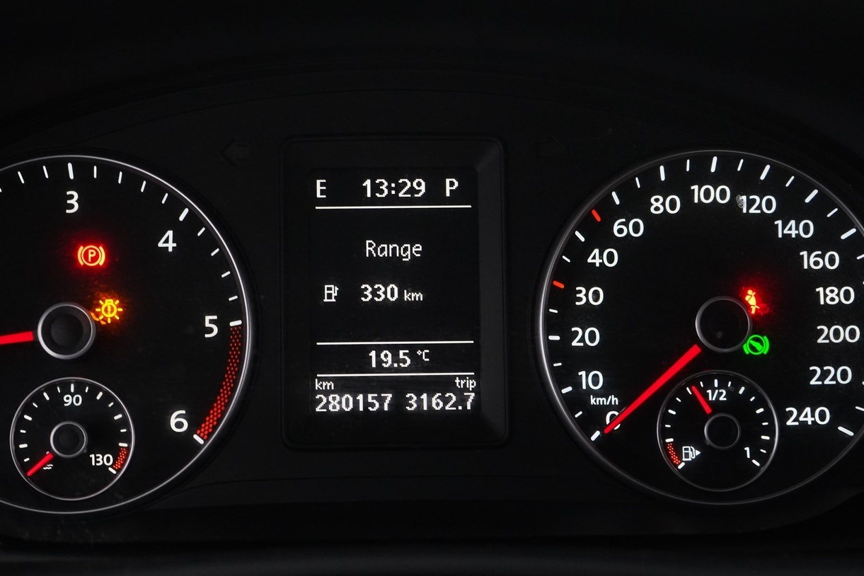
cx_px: 402
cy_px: 347
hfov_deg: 30.9
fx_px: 1560
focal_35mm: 65
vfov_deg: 20.9
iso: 4000
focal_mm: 49
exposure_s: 1/60
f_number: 4.5
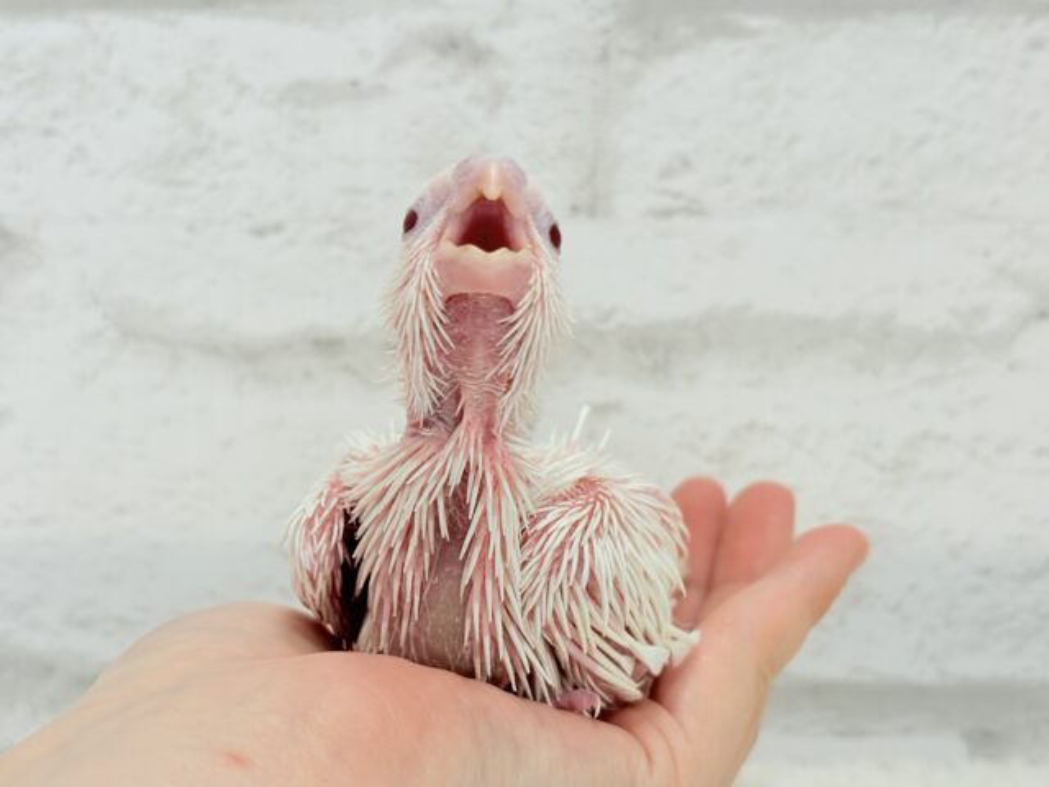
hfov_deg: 36.8
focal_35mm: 52
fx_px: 1576
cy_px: 394
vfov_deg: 28.0
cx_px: 524
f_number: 1.6
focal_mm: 5.96
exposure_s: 1/100
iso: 80
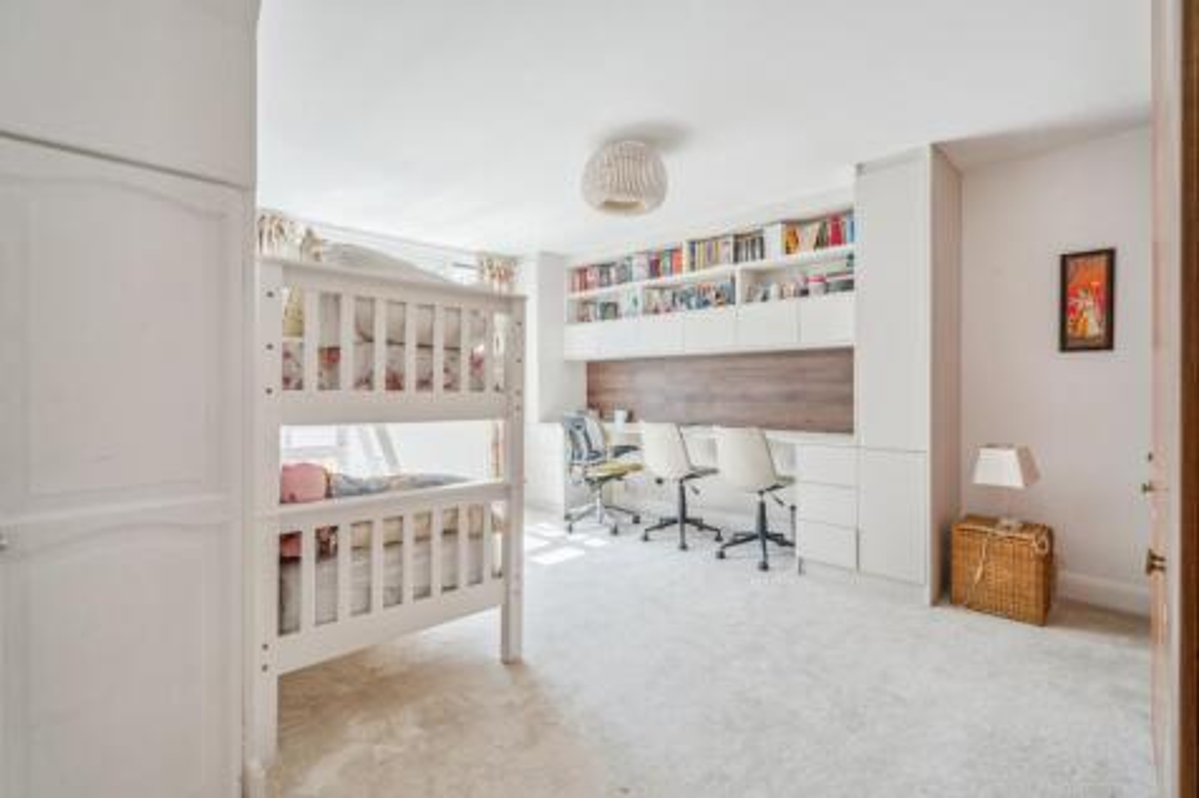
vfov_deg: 73.7
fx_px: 533
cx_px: 600
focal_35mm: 16
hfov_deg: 96.8
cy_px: 399
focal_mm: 16
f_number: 5
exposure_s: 1/80
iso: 640
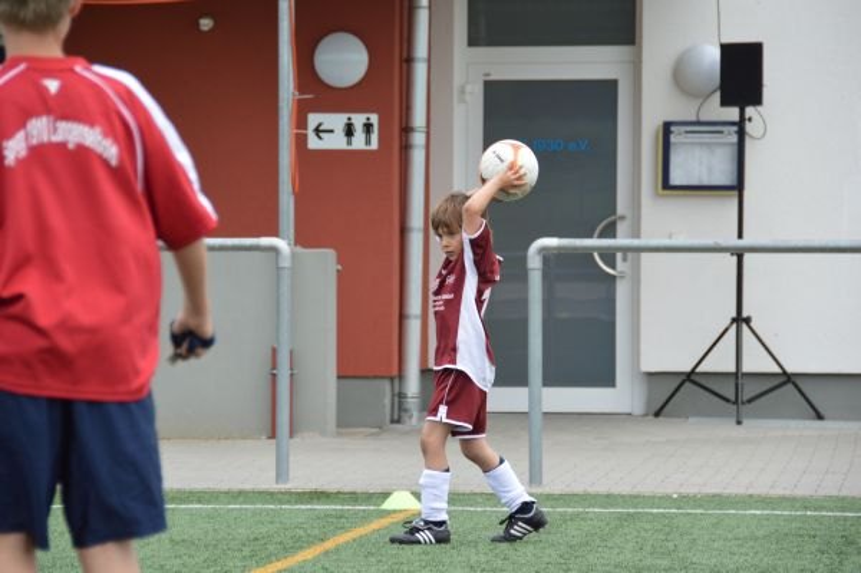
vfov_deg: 7.6
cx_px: 430
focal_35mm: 180
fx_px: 4301
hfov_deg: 11.4
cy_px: 286
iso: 400
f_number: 5.3
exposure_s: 1/800
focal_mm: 120
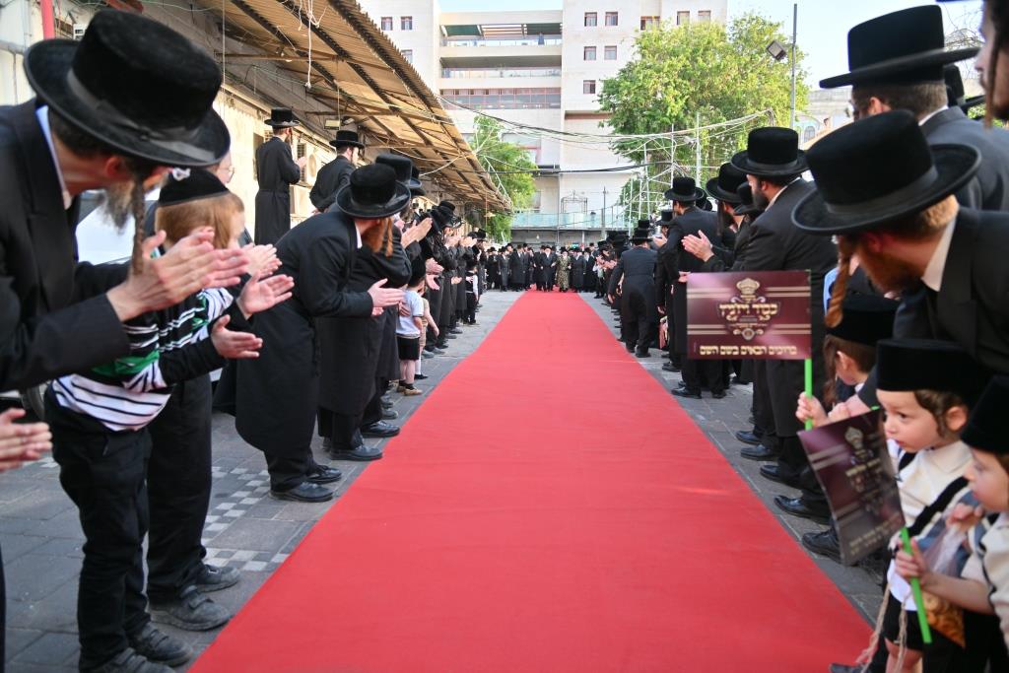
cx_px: 504
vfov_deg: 53.1
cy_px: 336
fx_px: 673
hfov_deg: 73.7
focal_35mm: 24
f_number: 4
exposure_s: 1/200
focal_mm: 24
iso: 125
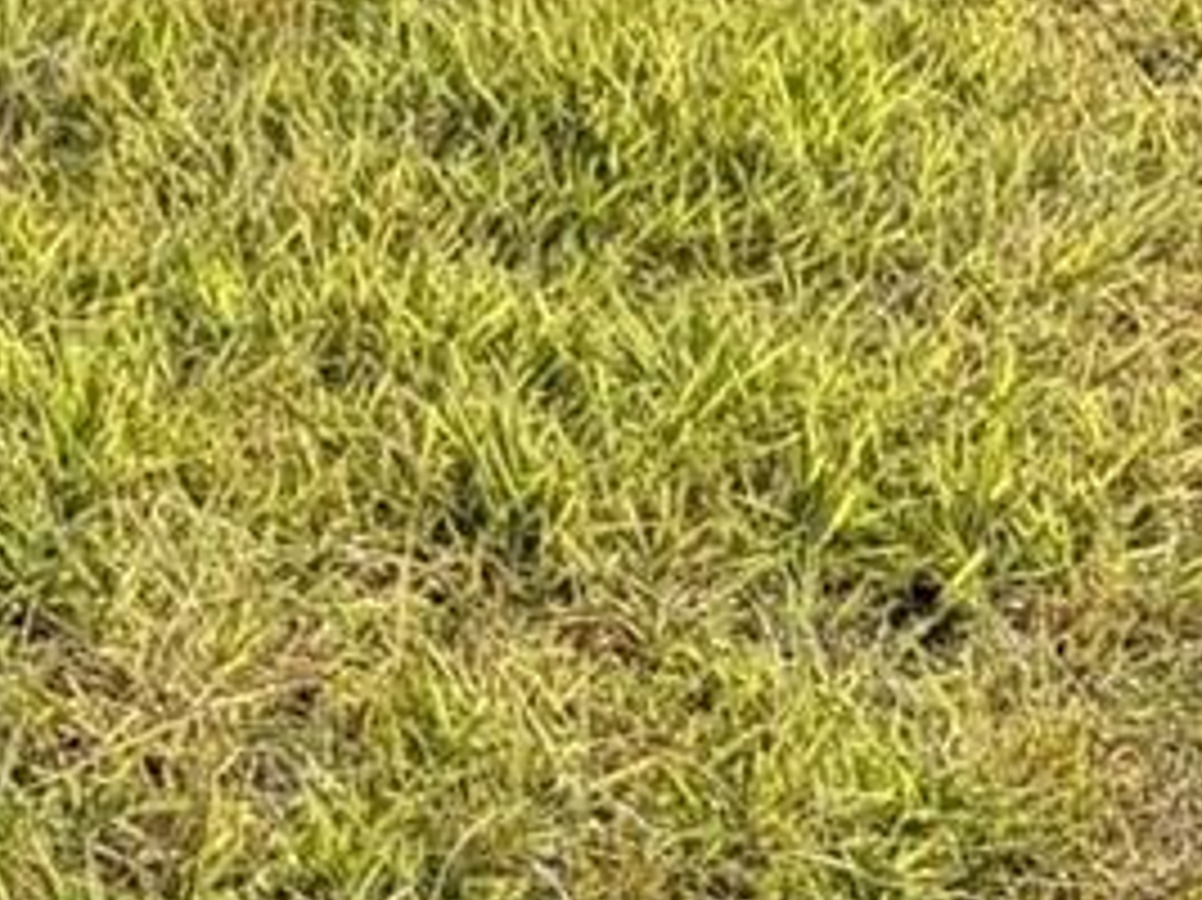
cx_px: -734
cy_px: -513
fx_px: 2915
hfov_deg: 19.5
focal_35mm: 84
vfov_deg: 15.9
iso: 40
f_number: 2.2
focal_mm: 2.22
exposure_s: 1/658
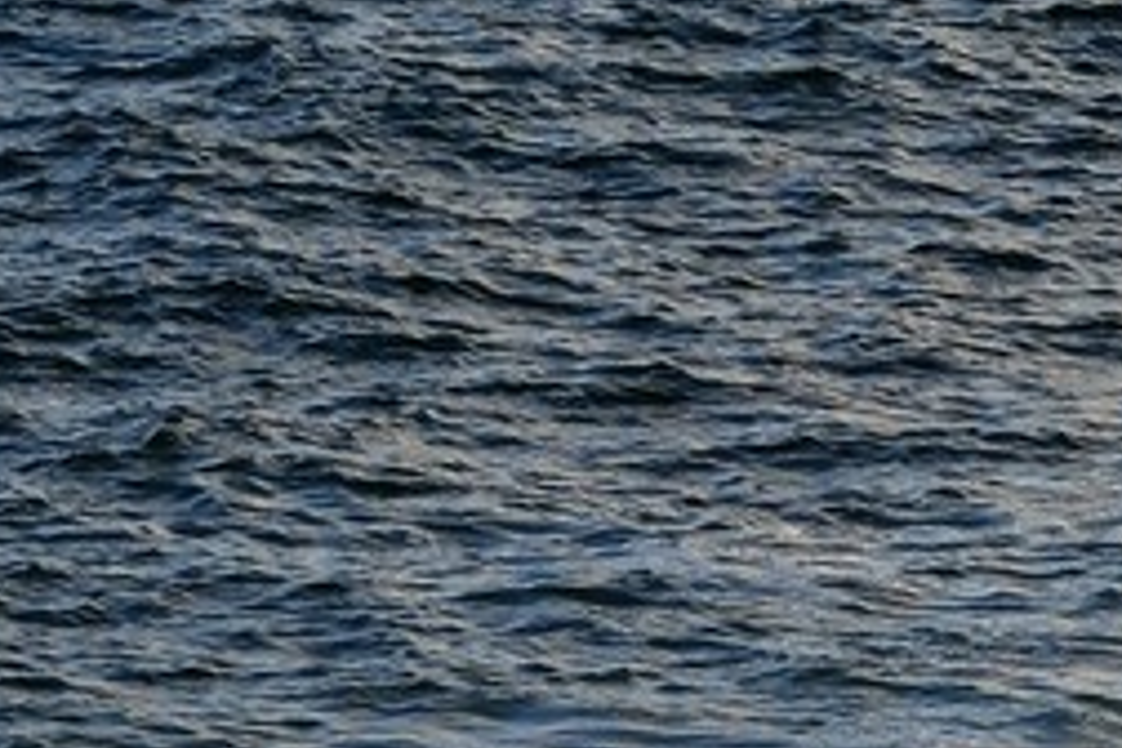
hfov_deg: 1.6
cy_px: 49
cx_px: 3326
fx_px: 39610
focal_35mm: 1271
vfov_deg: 1.1
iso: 200
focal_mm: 200
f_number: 9
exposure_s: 1/250
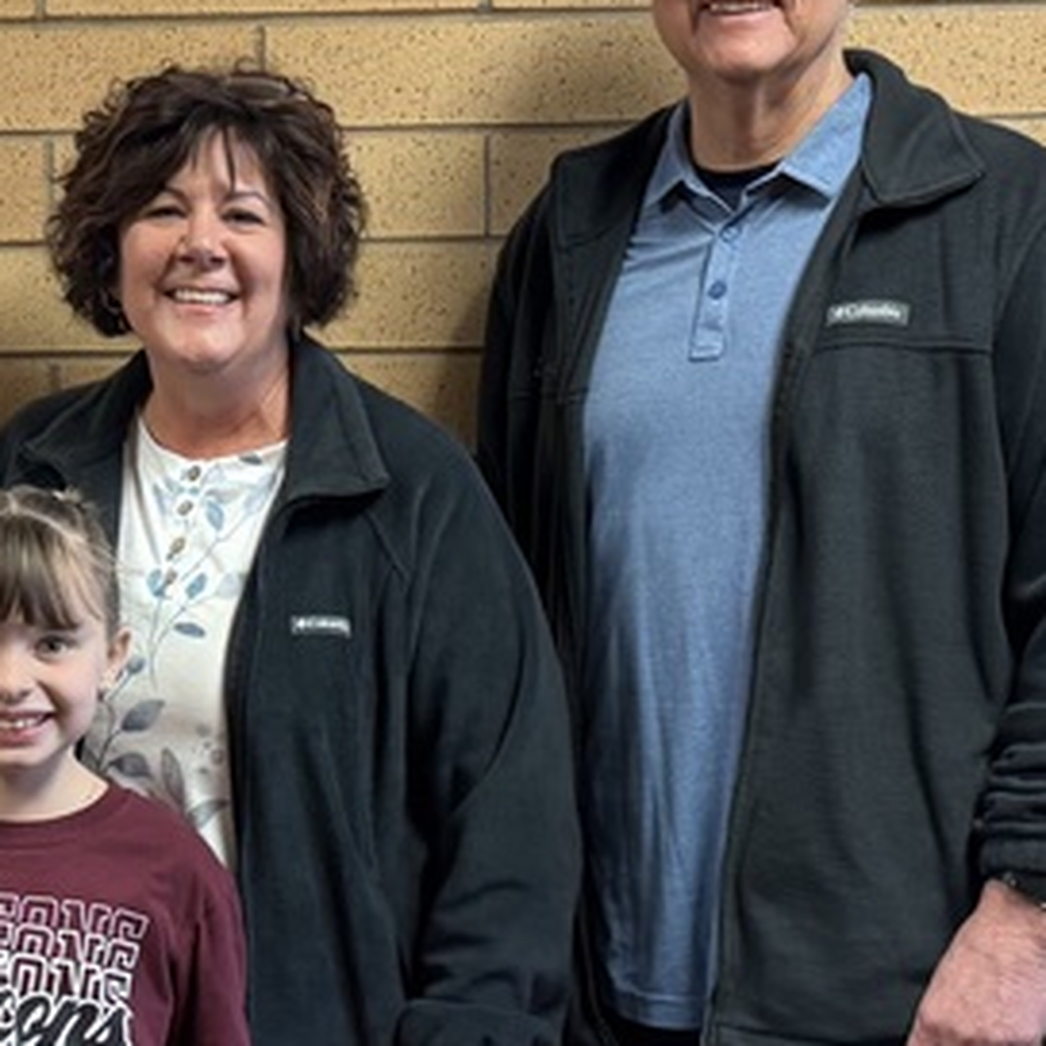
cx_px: 200
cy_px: 565
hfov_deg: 21.4
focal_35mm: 80
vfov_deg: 21.6
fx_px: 2735
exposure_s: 1/60
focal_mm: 6.76
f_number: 1.78
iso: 400
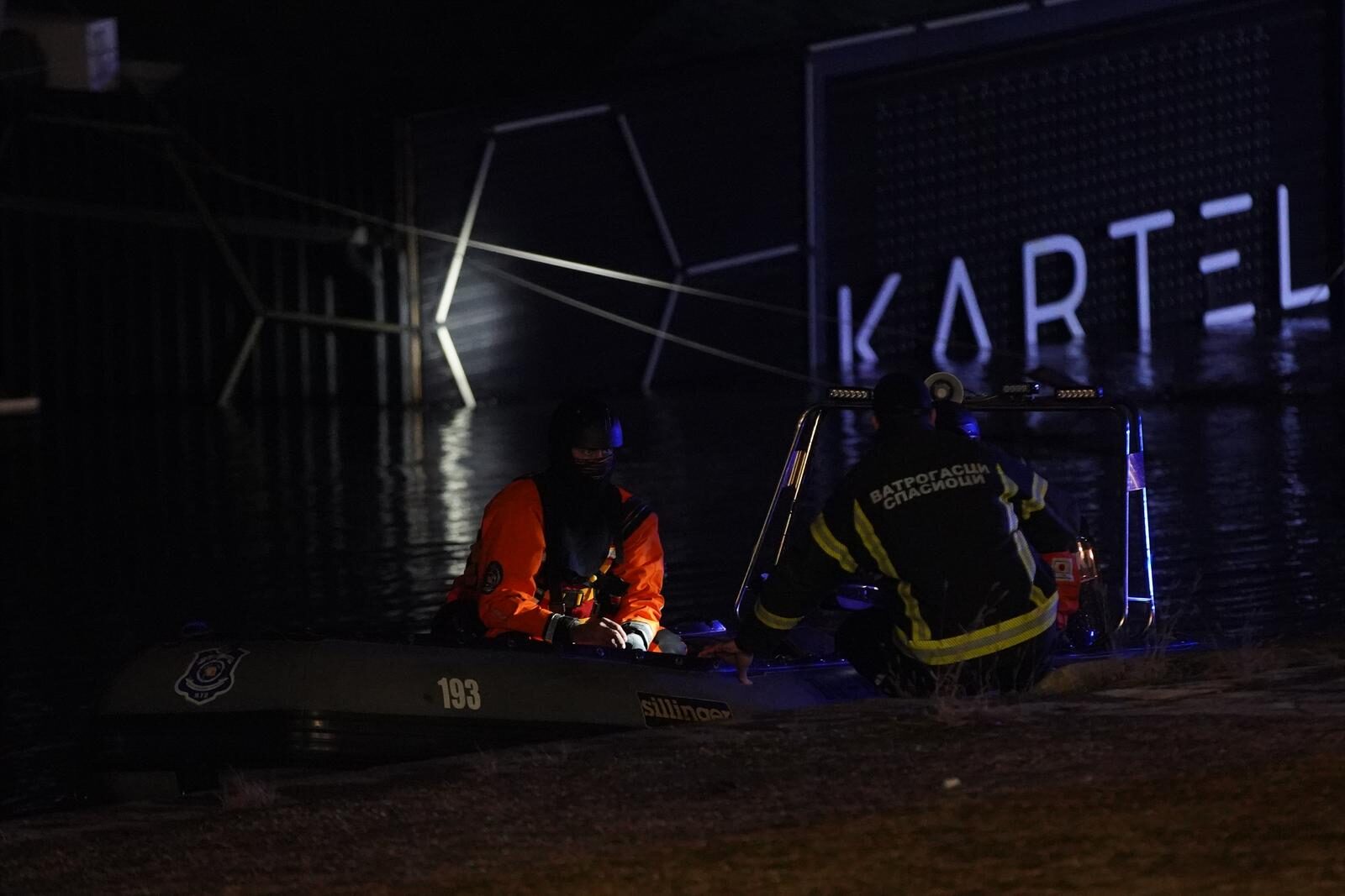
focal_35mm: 270
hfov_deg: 7.6
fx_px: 10088
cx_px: 672
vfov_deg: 5.1
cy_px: 448
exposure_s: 1/100
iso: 8000
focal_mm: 180
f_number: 2.8
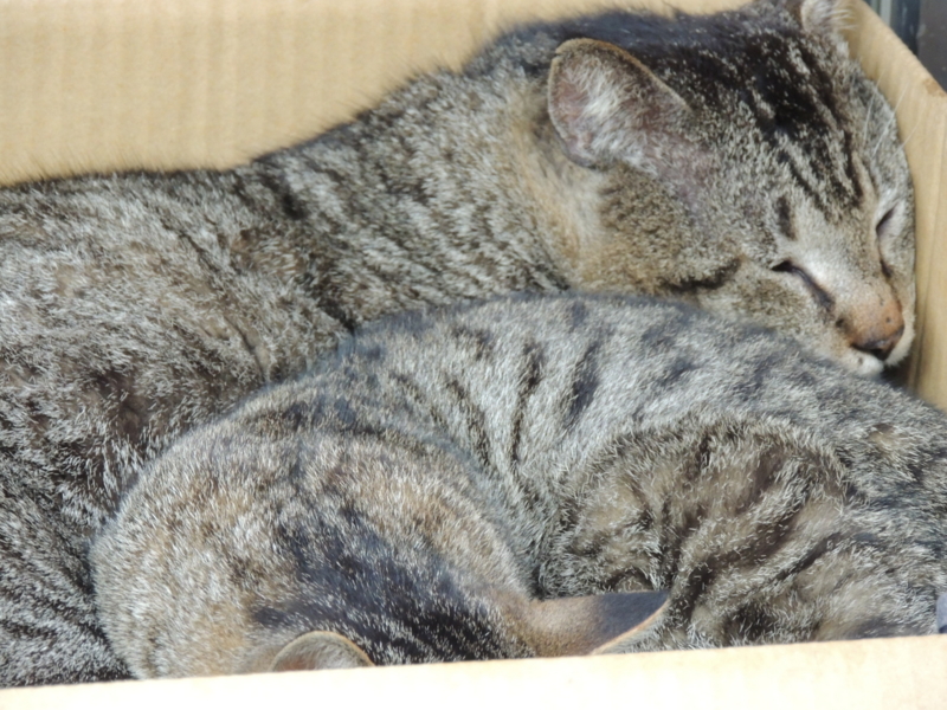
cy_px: 355
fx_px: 8891
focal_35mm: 325
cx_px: 474
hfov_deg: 6.1
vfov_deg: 4.6
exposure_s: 1/20
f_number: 4.8
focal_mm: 57.9
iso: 800
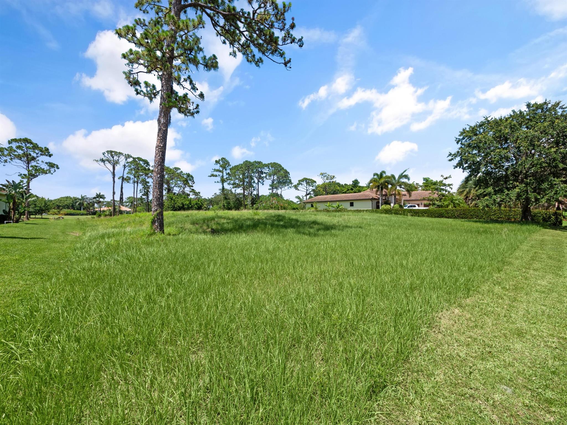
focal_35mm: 14
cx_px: 284
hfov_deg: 102.1
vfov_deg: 85.7
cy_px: 212
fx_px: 229
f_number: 8
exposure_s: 1/400
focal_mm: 7
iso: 200
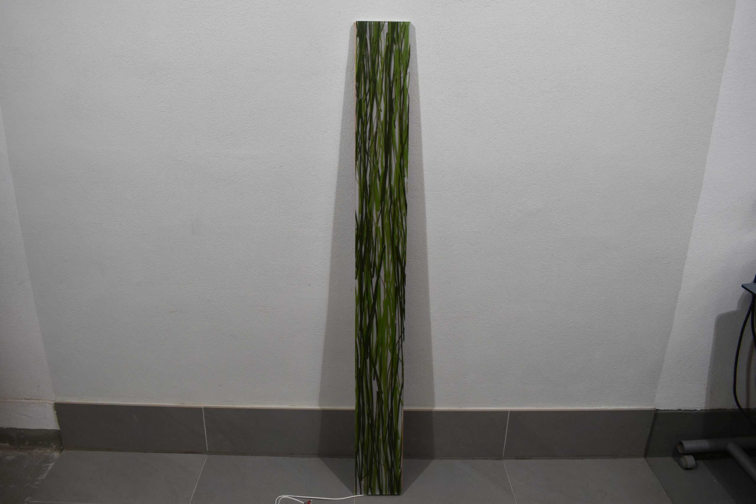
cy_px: 252
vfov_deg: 47.9
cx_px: 378
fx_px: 567
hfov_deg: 67.4
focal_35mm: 27
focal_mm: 18
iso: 400
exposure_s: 1/125
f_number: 5.6
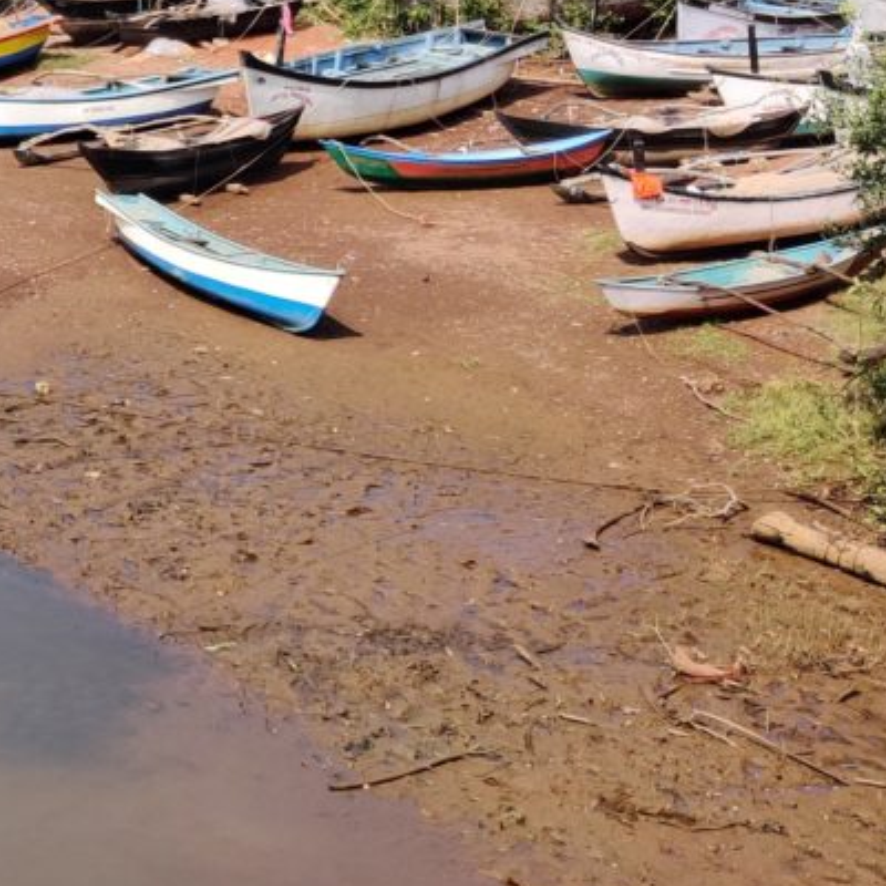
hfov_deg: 18.0
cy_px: -53
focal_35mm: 86
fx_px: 2490
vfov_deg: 19.4
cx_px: -443
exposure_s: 1/1388
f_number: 1.75
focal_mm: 4.75
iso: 100
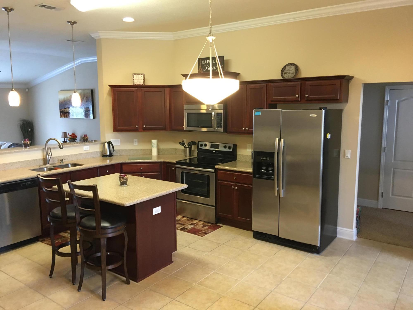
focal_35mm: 29
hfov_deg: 61.7
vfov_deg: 48.2
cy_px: 155
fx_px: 346
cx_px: 206
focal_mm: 4.15
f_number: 2.2
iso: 64
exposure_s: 1/15
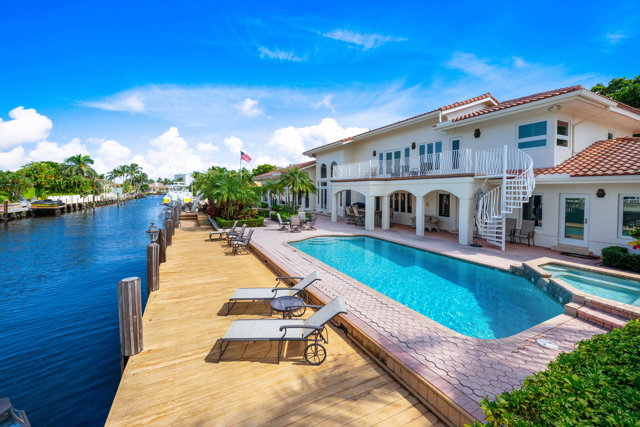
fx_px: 249
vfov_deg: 81.2
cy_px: 214
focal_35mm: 14
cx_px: 320
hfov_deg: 104.3
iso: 500
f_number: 8
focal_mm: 14
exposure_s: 1/1000
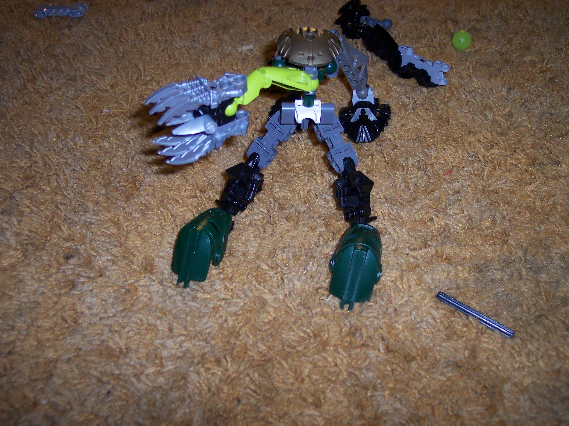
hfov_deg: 49.0
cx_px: 284
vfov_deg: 37.7
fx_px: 624
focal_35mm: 38
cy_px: 213
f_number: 2.8
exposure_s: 1/30
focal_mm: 8
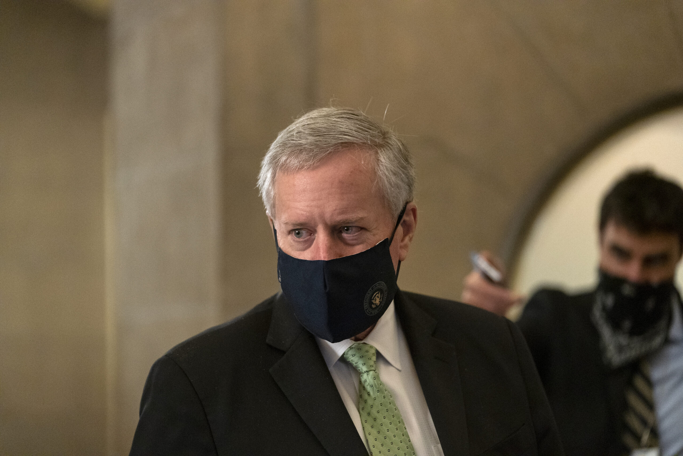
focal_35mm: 120
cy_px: 228
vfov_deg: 11.4
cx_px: 342
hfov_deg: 17.1
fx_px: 2277
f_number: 2.8
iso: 6400
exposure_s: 1/320
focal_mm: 120
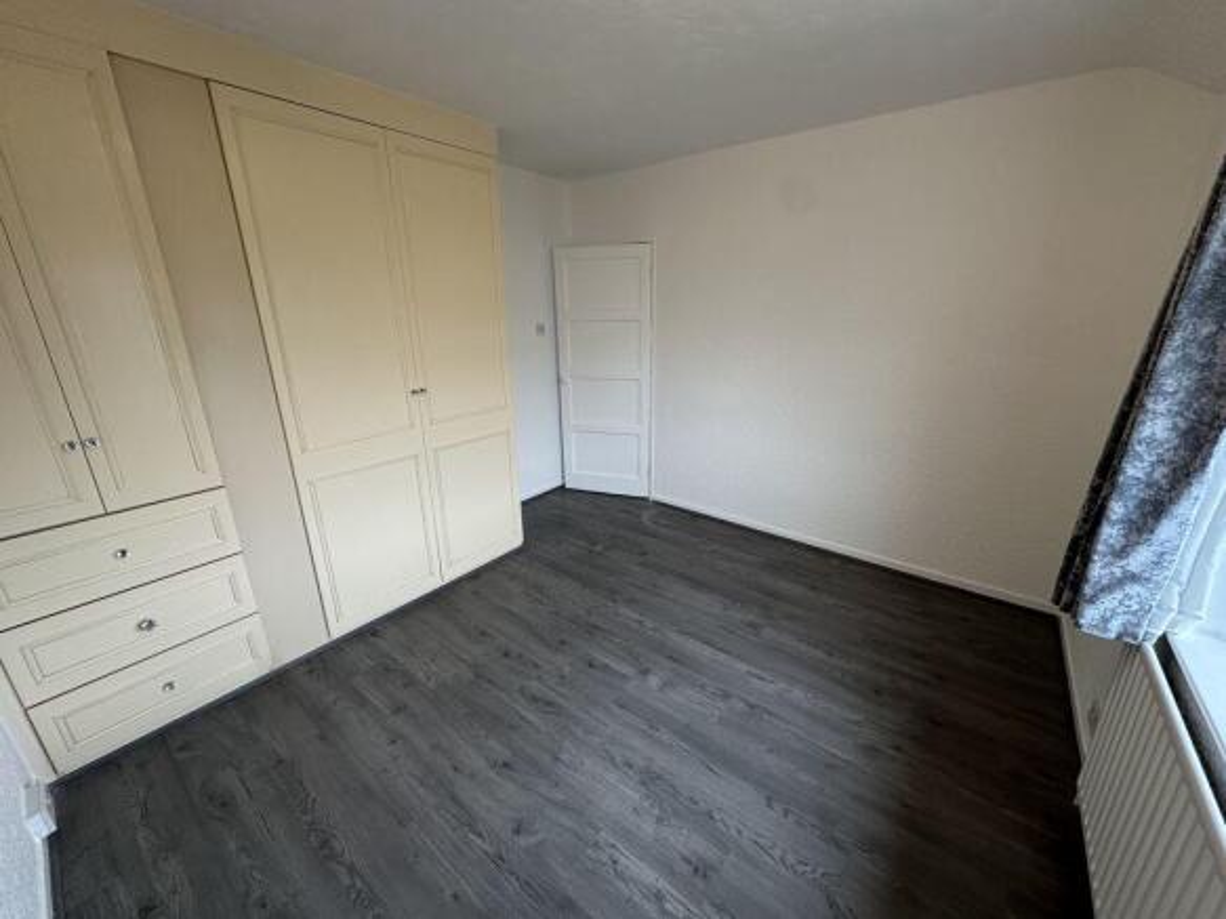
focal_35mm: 14
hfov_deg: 102.1
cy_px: 460
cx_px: 613
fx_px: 496
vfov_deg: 85.7
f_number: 2.2
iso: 160
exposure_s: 1/100
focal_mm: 2.22
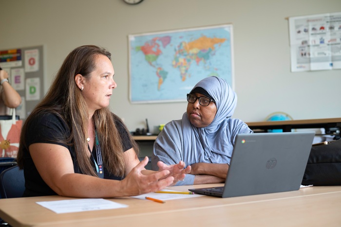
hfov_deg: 39.6
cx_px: 170
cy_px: 114
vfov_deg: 27.0
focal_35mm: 50
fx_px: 474
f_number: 2.8
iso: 1250
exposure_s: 1/400
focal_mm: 50
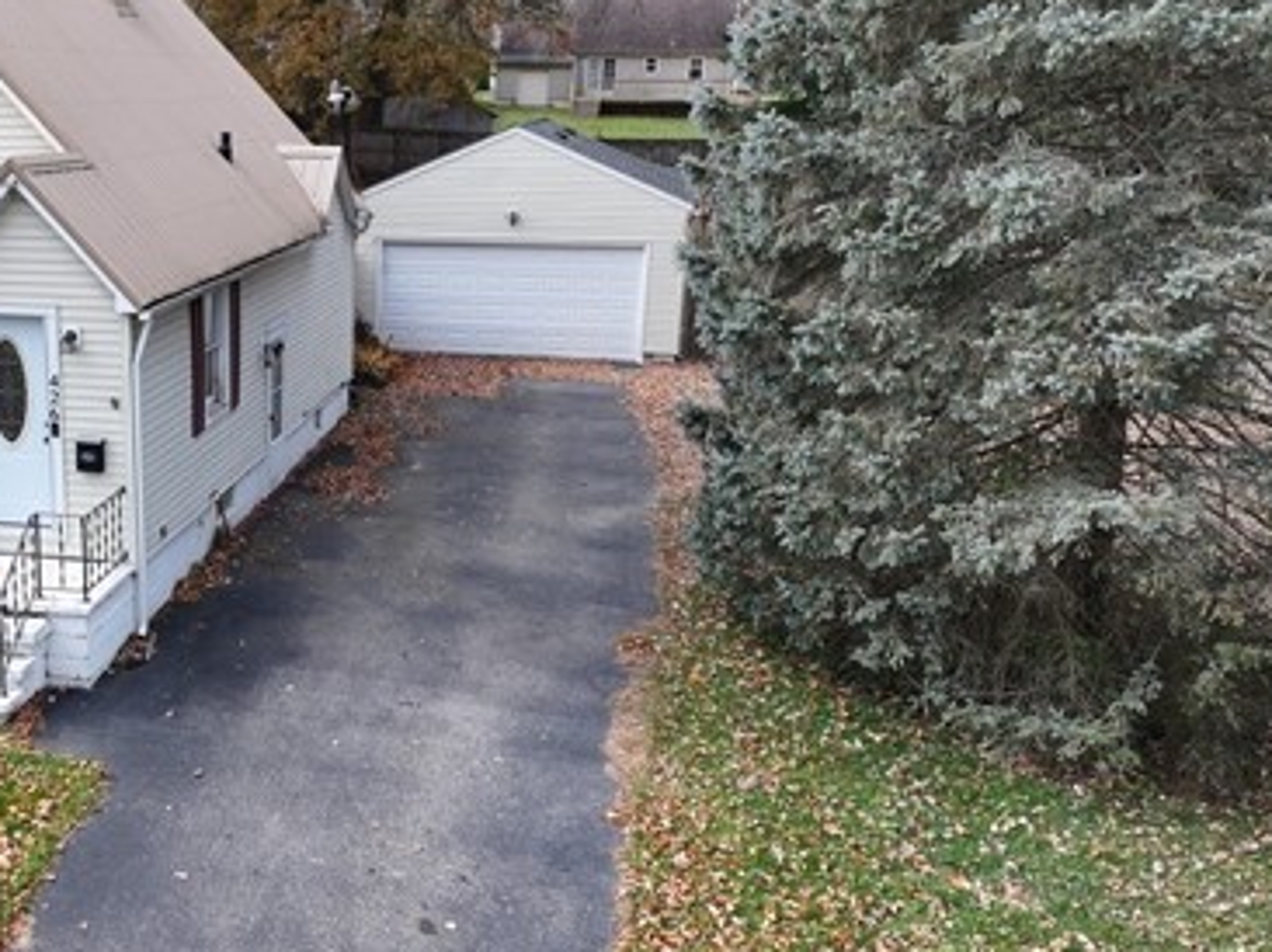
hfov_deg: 42.8
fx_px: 1542
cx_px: 254
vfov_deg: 34.2
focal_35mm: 42
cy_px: 577
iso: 100
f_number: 2.8
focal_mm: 12.29
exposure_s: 1/640
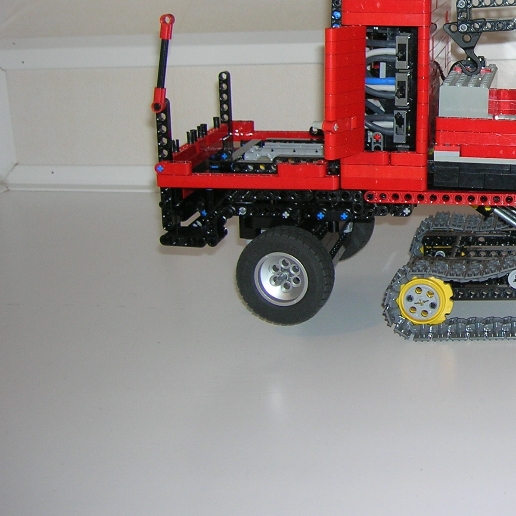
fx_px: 1096
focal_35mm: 65
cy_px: 145
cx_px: 556
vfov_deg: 26.2
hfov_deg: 24.8
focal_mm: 5.7
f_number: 2.9
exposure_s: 1/60.1
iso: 50
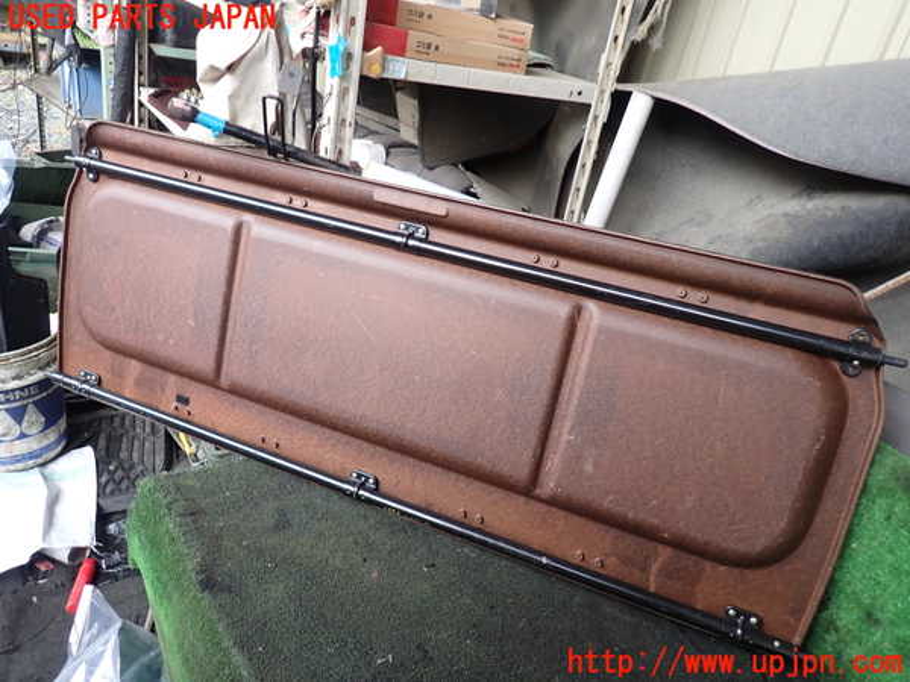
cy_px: 341
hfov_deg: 69.4
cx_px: 455
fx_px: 657
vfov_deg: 54.9
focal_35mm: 25
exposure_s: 1/60
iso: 125
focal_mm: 4.5
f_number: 2
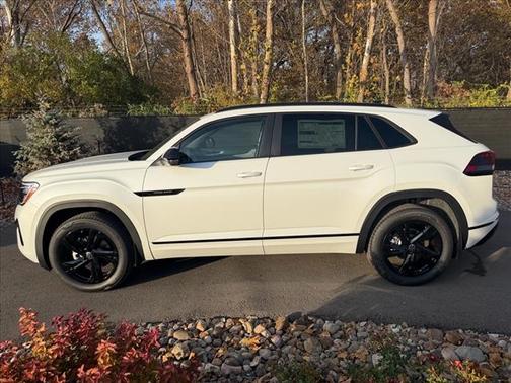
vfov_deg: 56.8
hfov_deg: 71.6
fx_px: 354
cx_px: 256
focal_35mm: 24
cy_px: 192
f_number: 1.78
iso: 80
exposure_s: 1/3953
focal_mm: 6.76
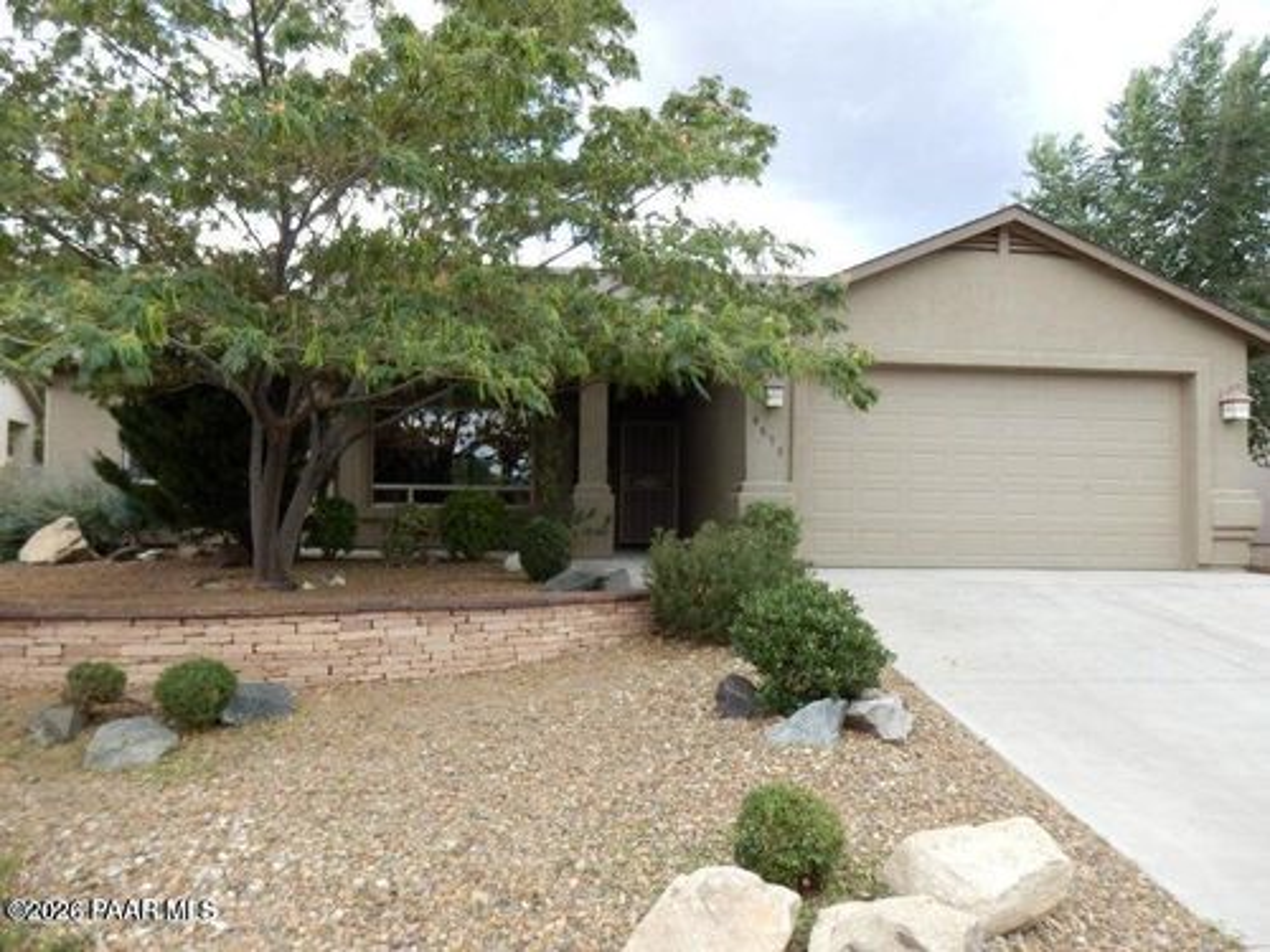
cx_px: 635
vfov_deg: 54.9
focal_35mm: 25
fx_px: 917
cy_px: 476
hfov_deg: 69.4
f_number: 3
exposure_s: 1/200
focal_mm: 4.5
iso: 80
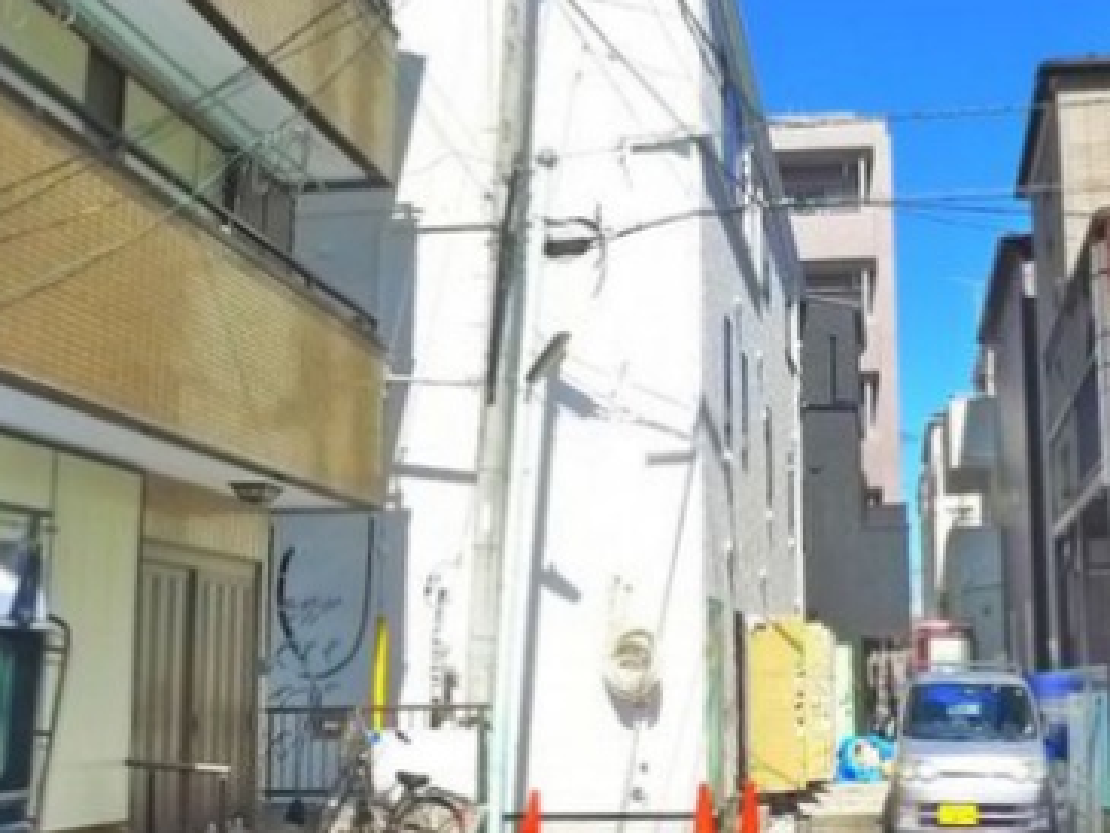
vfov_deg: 31.3
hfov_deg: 40.4
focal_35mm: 46
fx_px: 1476
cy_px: 555
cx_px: 785
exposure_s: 1/800
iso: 400
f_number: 4
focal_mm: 5.1
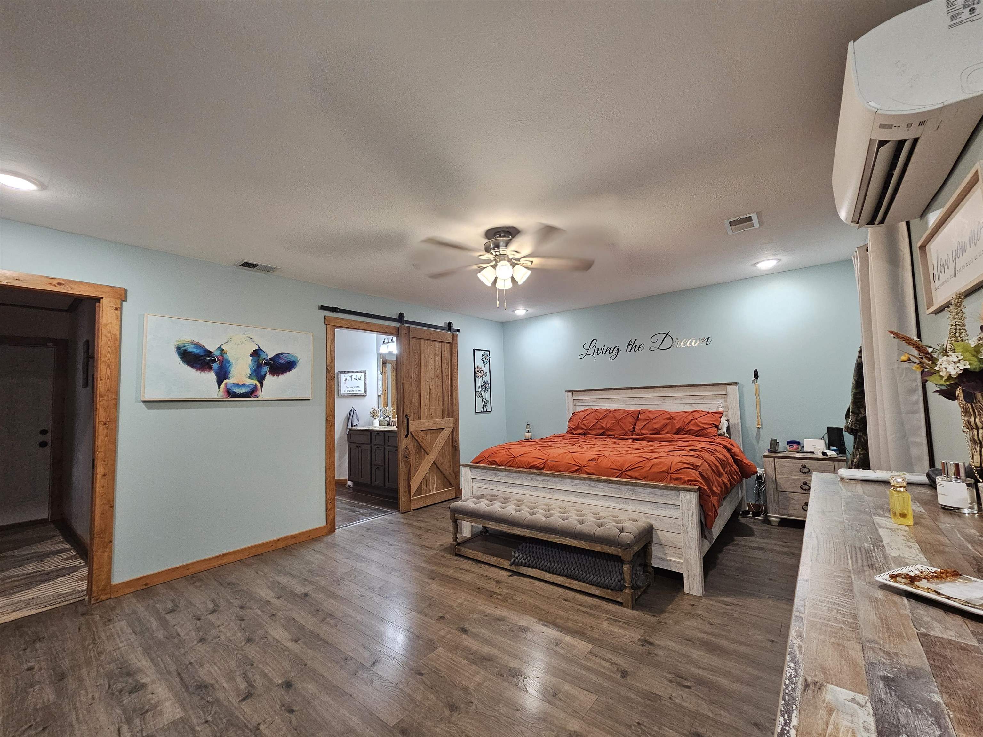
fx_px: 369
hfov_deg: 106.2
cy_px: 368
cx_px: 492
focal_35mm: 13
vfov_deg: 89.9
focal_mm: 2.2
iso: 400
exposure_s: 1/60
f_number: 2.2
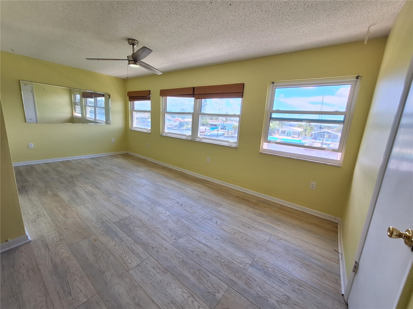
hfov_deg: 106.2
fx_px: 155
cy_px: 154
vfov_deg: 89.9
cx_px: 206
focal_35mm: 13
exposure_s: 1/120
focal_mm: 1.74
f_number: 2.2
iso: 80
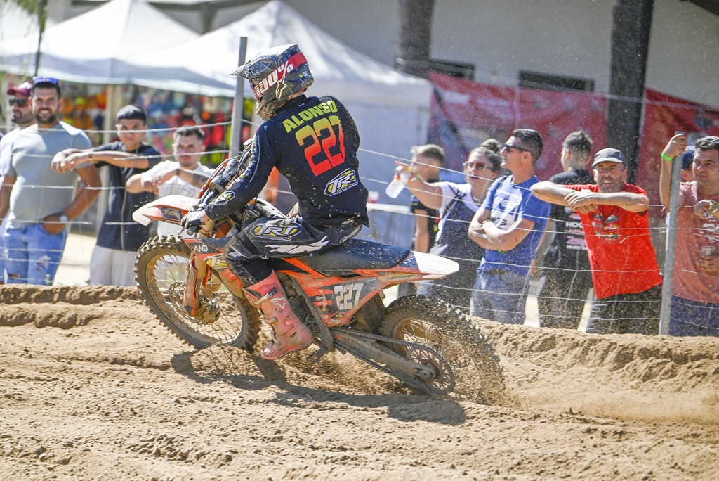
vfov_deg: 4.5
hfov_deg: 6.8
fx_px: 6095
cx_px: 360
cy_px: 240
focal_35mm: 305
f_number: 6.3
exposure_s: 1/1250
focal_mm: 305
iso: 400
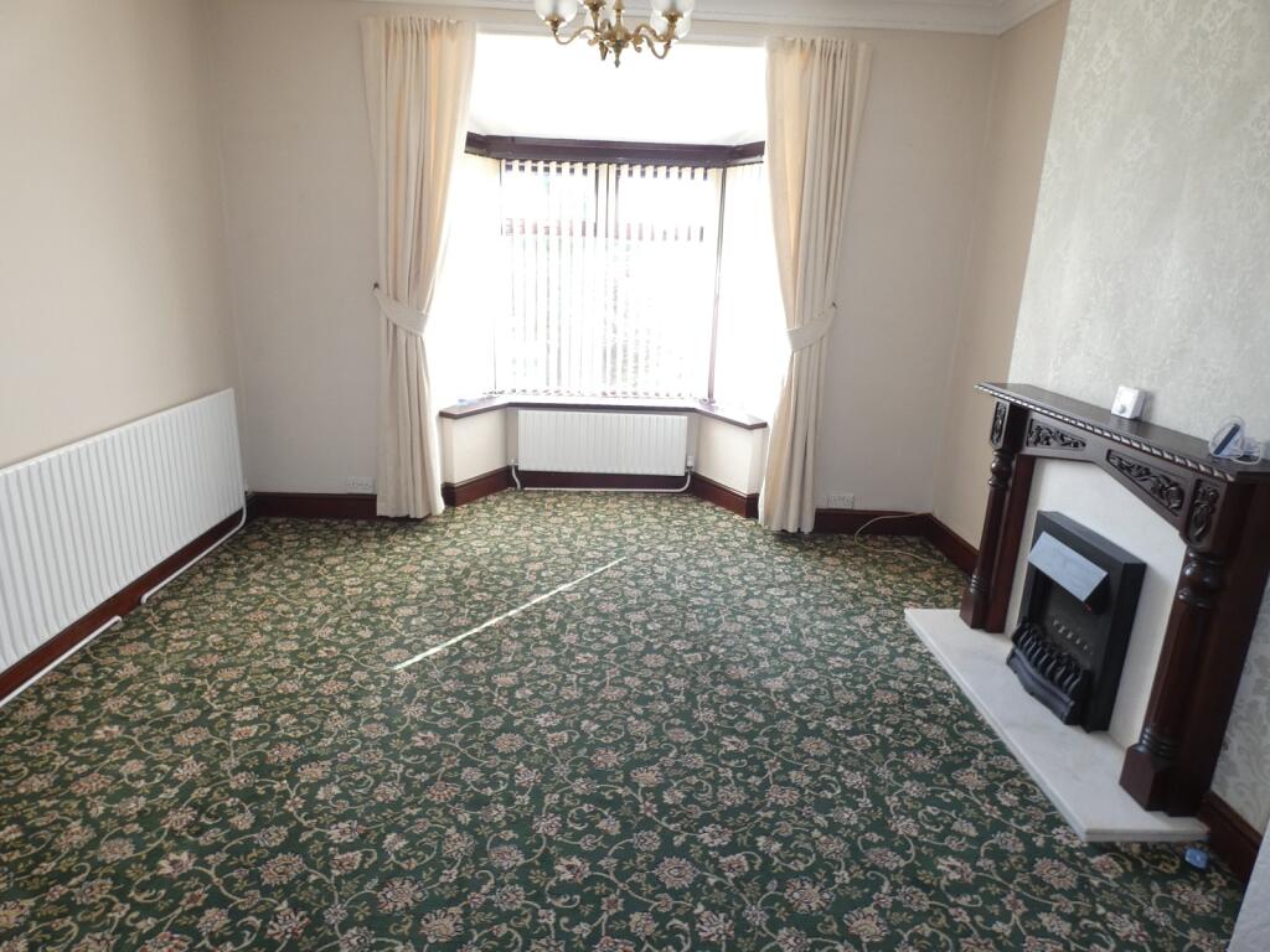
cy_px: 476
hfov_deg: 81.7
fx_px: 734
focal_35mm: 20
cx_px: 635
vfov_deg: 66.0
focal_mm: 3.6
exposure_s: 1/60
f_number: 2.8
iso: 125
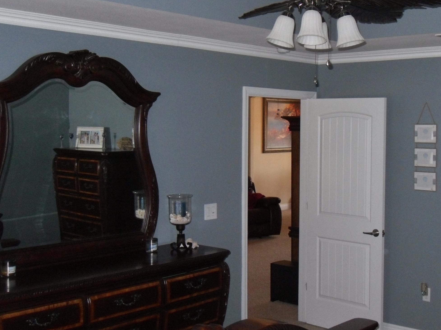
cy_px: 169
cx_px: 306
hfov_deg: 27.9
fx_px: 879
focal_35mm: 69
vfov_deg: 21.3
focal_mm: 6.3
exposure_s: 1/45
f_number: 3.5
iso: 400
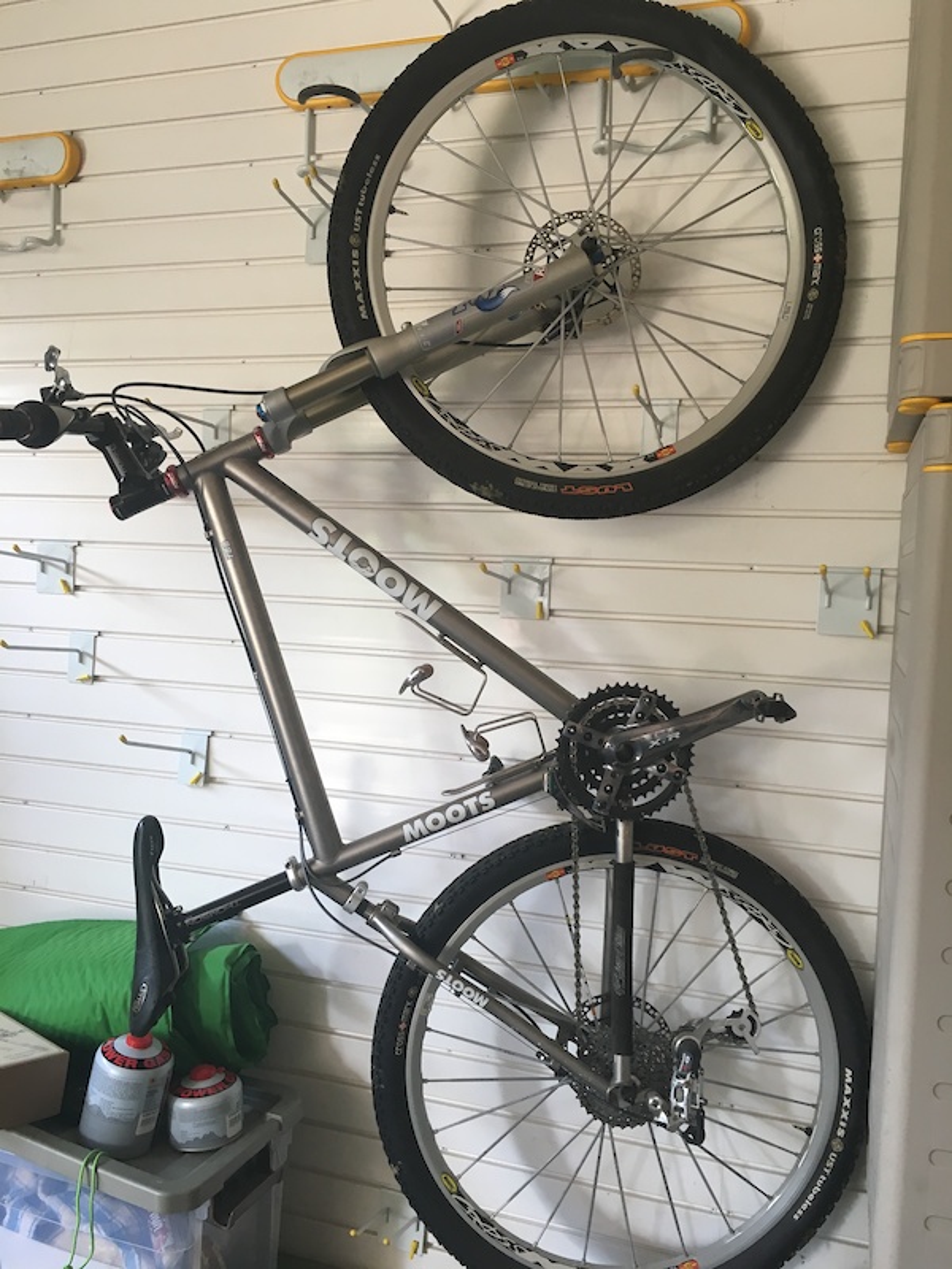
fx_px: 1063
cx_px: 476
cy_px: 634
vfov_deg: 61.7
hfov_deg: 48.2
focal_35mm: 29
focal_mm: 4.15
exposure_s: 1/30
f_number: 2.2
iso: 50
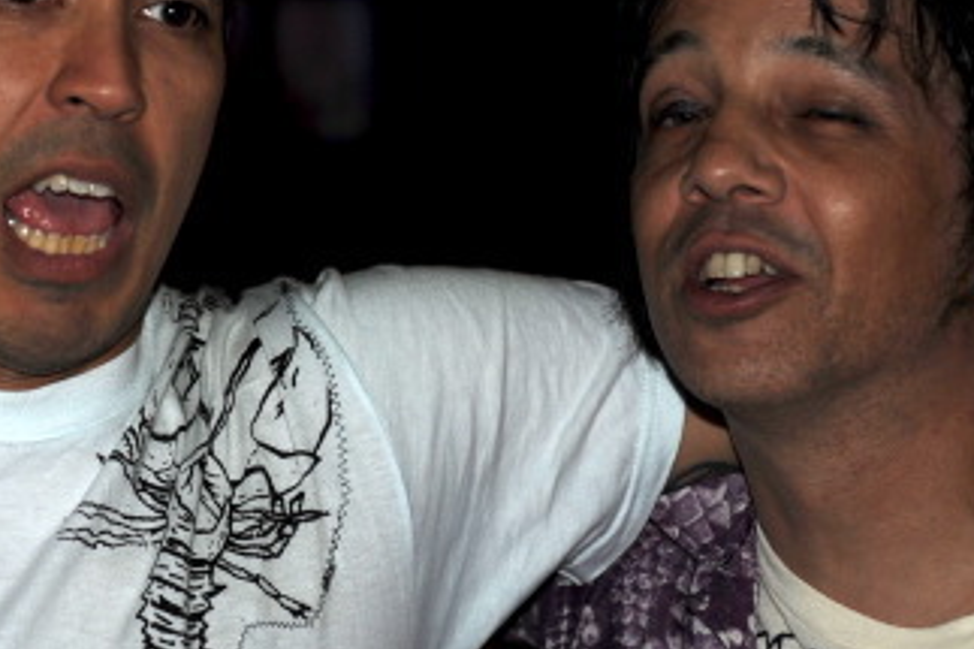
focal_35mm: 133
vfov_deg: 10.3
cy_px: 97
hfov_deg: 15.1
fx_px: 3596
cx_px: -18
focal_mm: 50
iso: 200
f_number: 3.5
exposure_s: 1/30
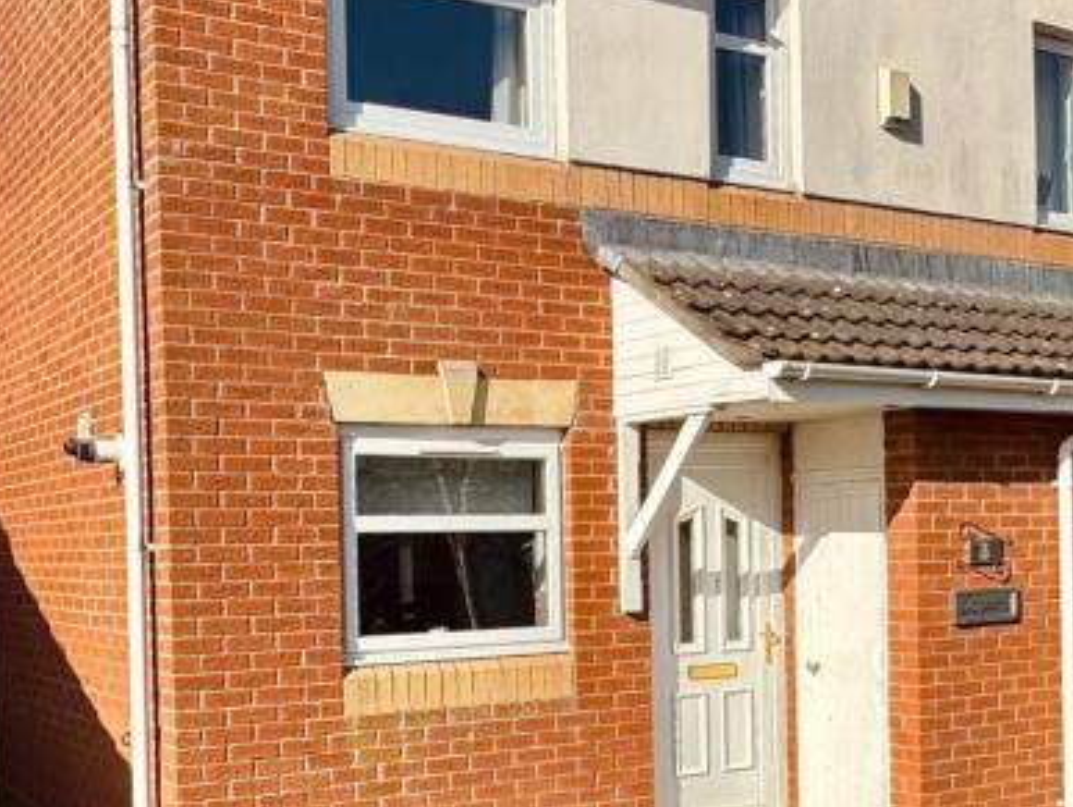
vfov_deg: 38.6
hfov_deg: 49.7
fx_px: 1148
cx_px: 410
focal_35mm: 37
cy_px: 477
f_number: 2.2
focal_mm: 2.22
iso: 40
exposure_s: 1/2083
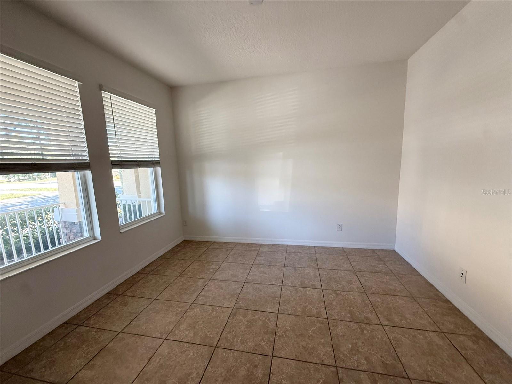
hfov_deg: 102.1
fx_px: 207
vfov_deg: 85.7
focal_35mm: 14
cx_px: 256
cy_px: 192
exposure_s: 1/120
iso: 320
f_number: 2.2
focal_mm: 2.22
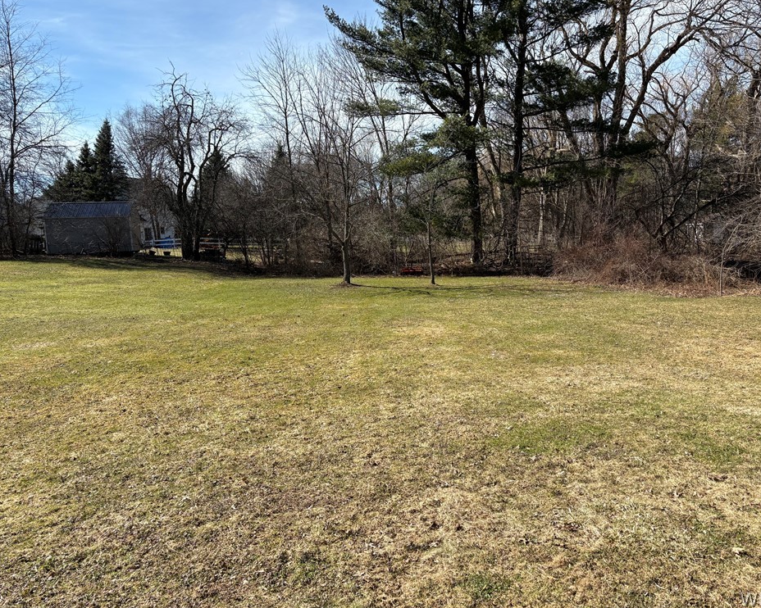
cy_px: 298
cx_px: 406
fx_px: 631
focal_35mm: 28
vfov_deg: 51.5
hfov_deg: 62.2
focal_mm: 5.96
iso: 50
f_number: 1.6
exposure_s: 1/2747
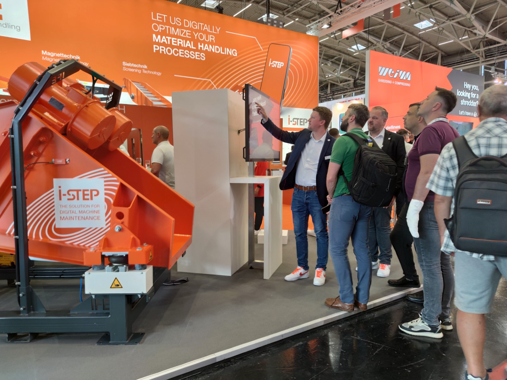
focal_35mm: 24
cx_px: 254
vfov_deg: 56.8
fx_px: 352
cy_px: 190
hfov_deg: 71.6
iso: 123
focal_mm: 6.72
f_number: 1.69
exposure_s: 1/50
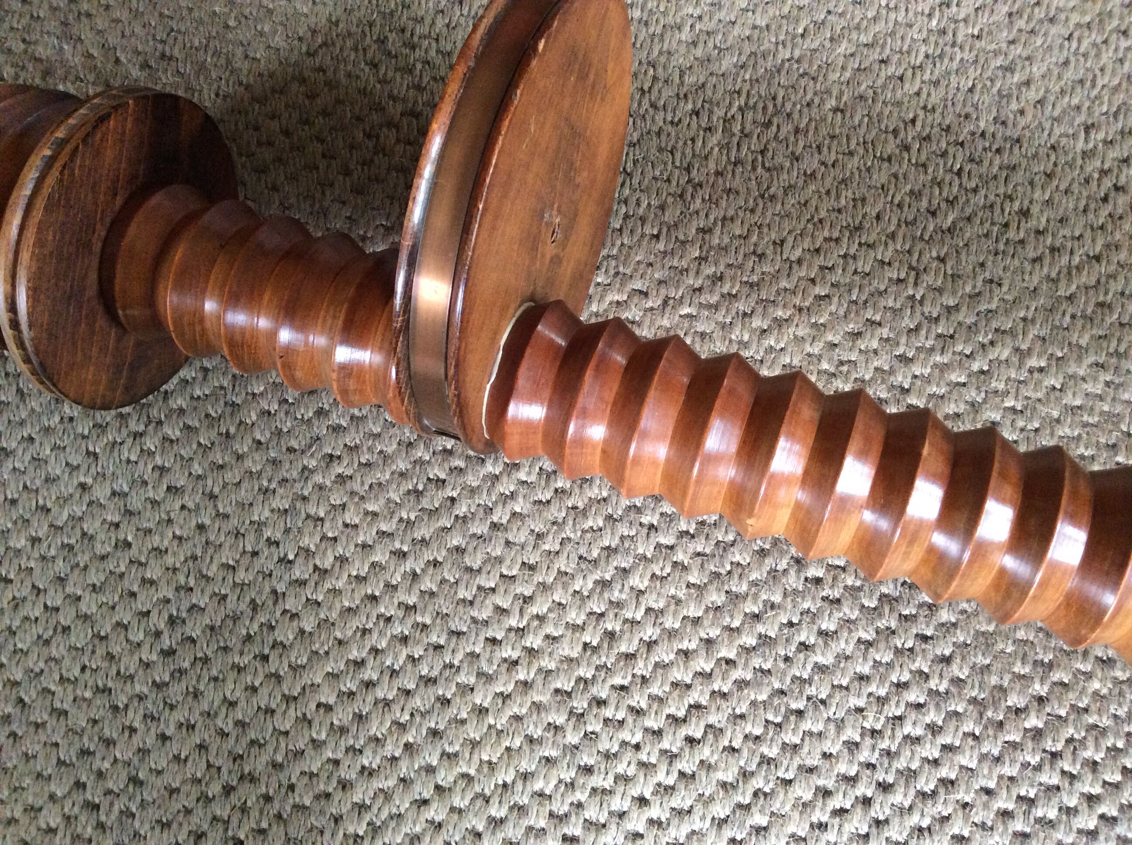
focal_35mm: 32
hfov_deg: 56.9
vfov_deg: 44.1
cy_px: 422
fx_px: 1045
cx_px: 566
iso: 250
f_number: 2.4
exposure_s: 1/25
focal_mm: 3.3
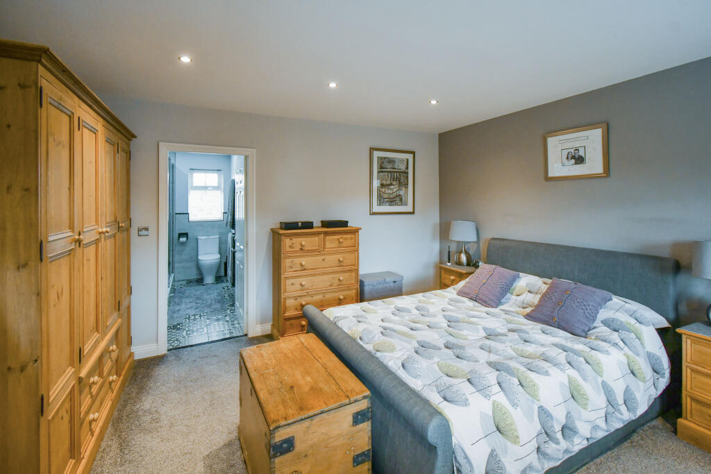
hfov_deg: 100.4
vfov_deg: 77.3
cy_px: 237
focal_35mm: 15
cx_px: 356
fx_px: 296
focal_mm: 10
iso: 1000
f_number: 5.6
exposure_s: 1/15
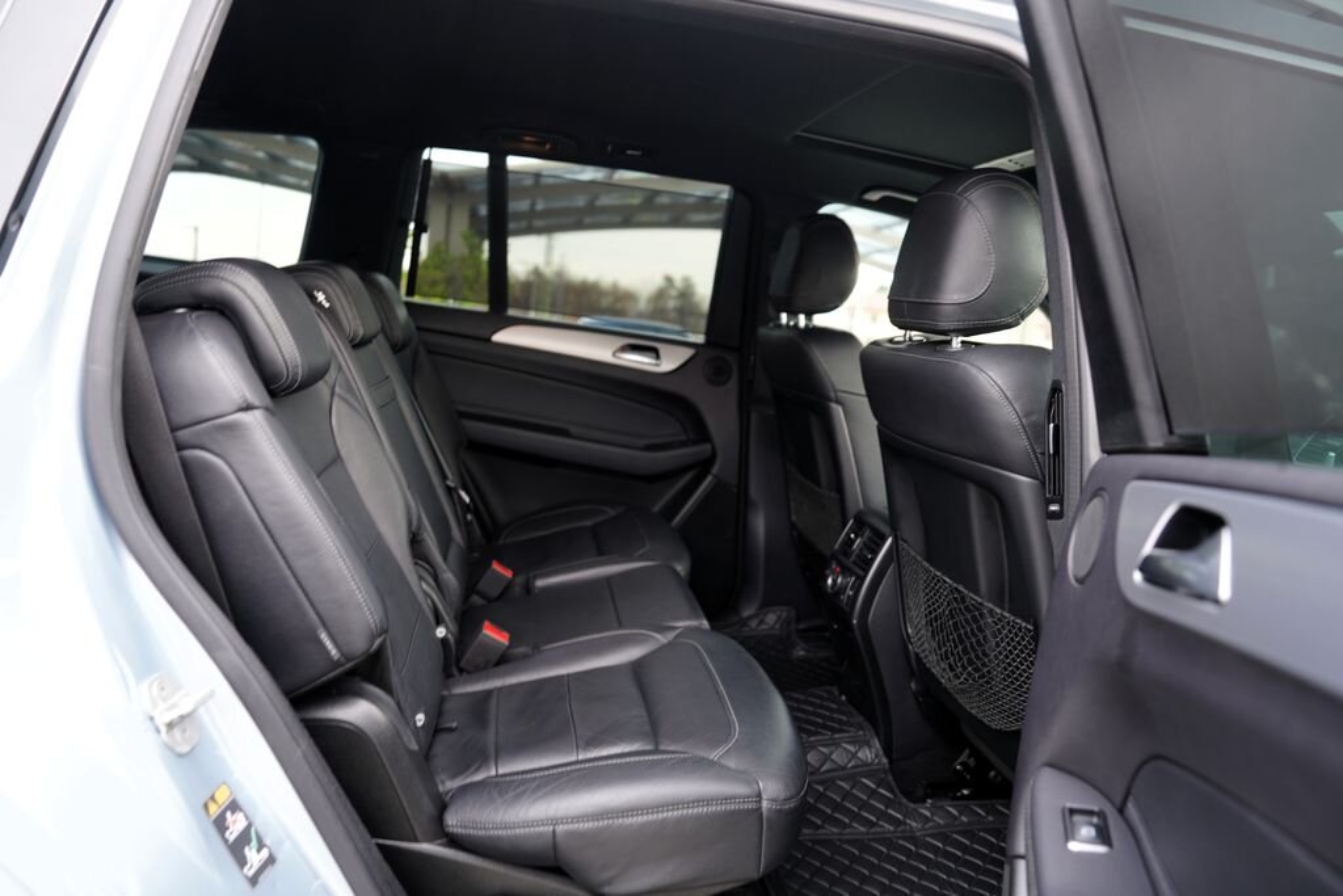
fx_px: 895
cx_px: 672
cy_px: 448
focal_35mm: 24
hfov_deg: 73.7
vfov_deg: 53.1
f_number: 2.8
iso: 250
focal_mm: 24
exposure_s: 1/30
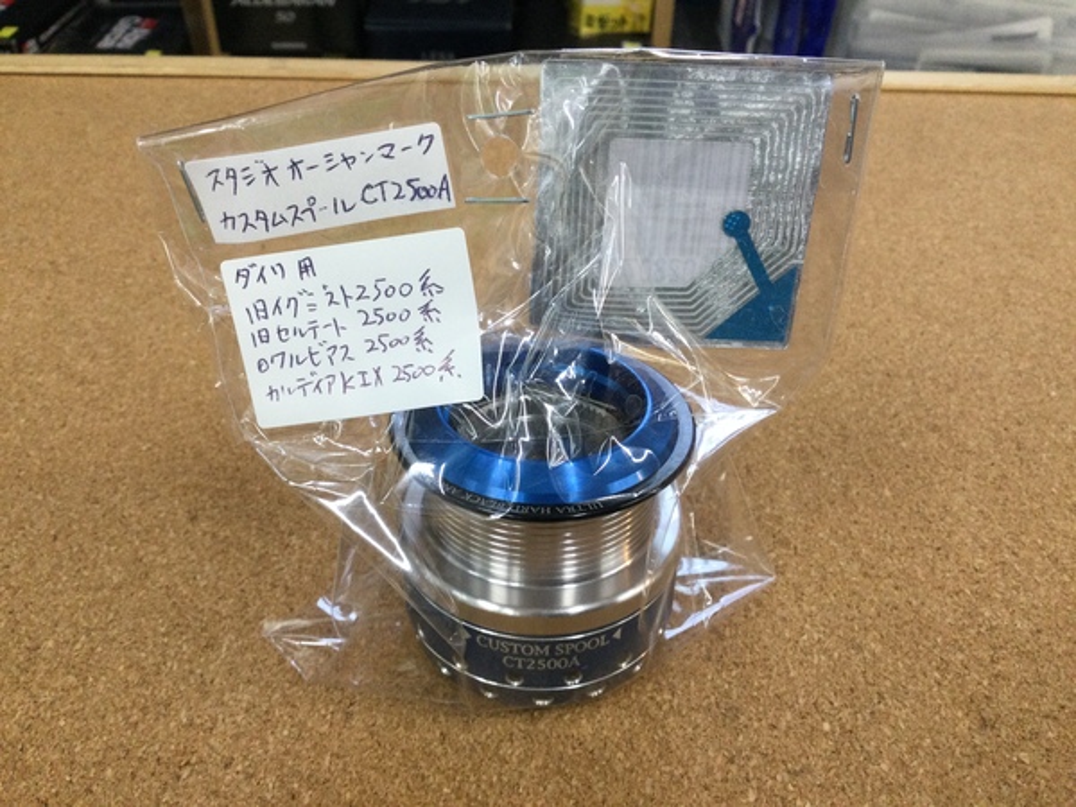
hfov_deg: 58.4
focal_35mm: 31
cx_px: 538
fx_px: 964
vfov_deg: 45.4
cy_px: 404
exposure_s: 1/30
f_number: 2.4
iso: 40
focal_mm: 3.3
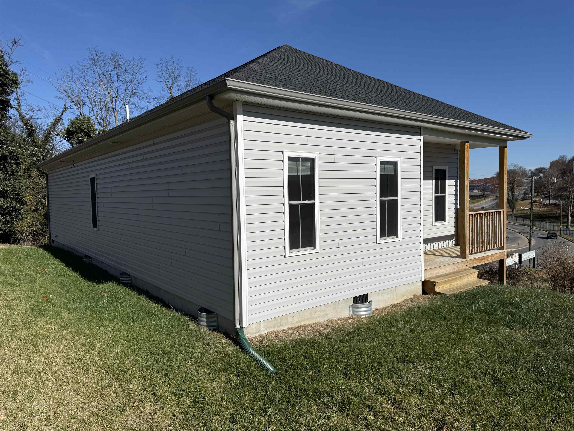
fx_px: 398
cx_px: 287
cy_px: 216
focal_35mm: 24
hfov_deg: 71.6
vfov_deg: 56.8
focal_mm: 6.76
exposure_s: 1/10309
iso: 80
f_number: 1.78
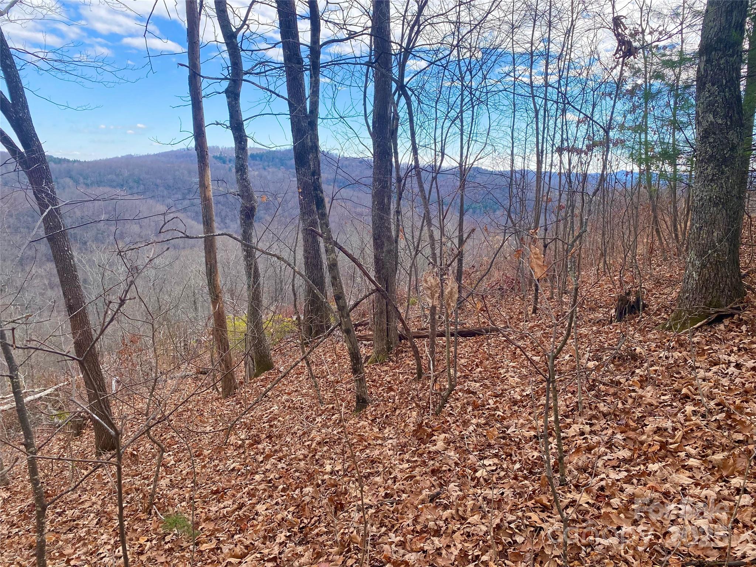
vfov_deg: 53.1
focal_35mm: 26
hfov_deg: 67.3
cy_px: 284
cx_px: 378
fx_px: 568
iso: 32
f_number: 1.8
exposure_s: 1/1147
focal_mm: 4.25
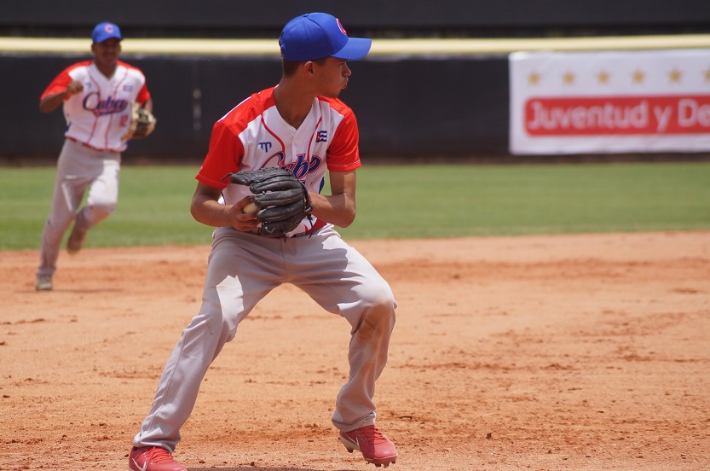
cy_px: 236
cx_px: 355
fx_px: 5905
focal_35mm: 300
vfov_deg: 4.6
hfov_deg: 6.9
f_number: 5.6
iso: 400
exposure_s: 1/4000
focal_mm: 200
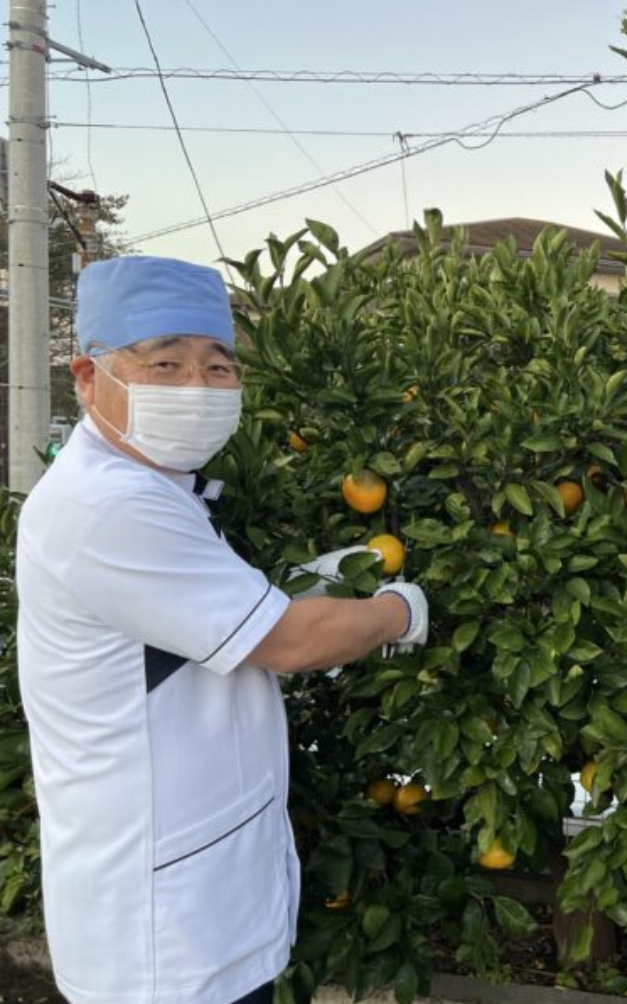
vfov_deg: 52.8
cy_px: 504
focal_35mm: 37
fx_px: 1013
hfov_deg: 32.1
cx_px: 607
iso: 80
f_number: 1.5
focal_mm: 5.7
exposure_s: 1/121
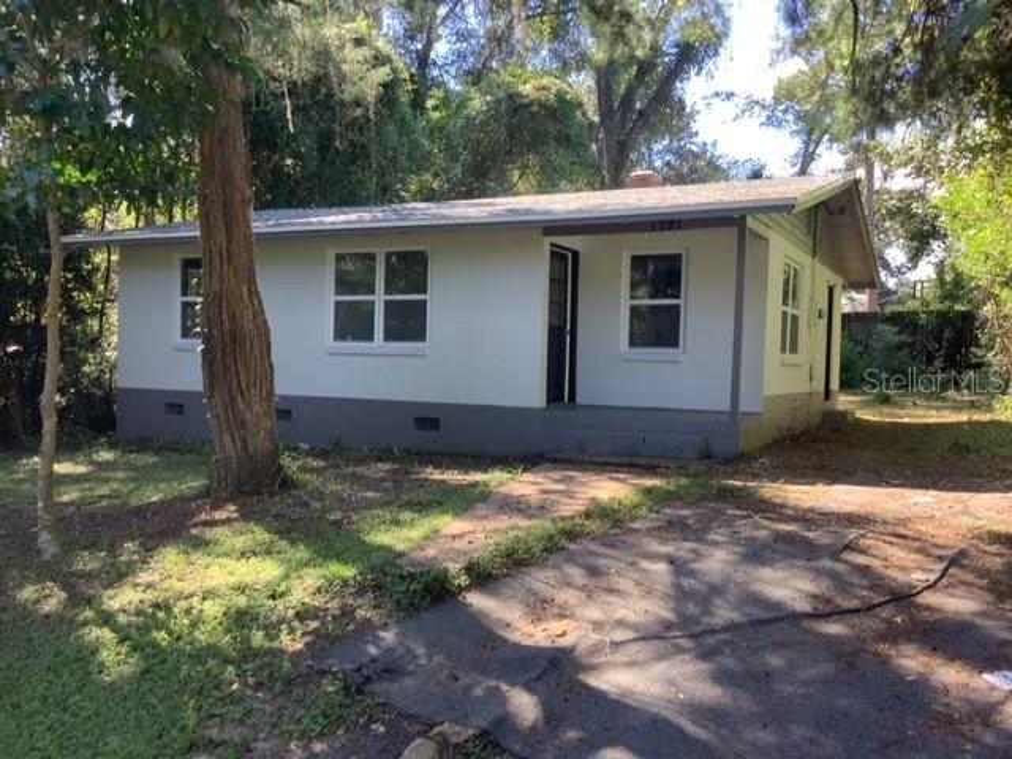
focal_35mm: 31
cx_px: 506
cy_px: 380
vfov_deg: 45.4
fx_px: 906
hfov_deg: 58.4
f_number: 2.4
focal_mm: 3.3
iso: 50
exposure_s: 1/120
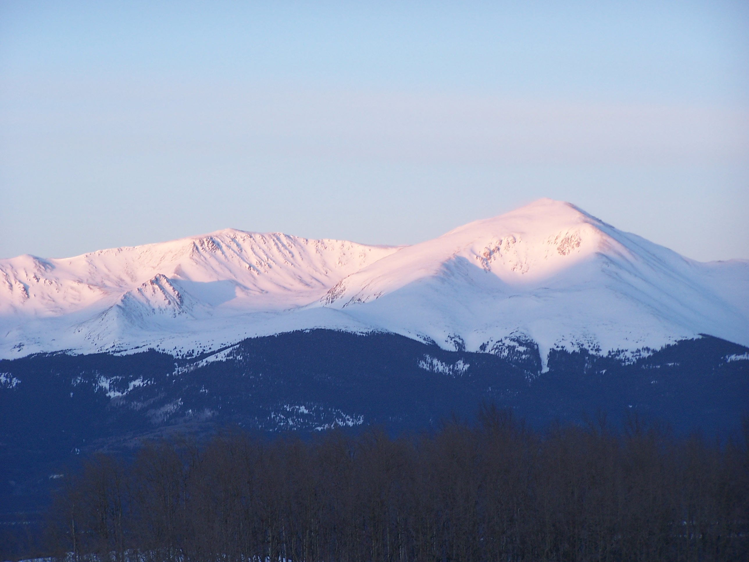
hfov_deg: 12.4
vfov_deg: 9.3
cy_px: 281
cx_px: 374
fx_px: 3440
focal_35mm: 159
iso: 80
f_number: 3.2
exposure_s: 1/90
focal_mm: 26.4
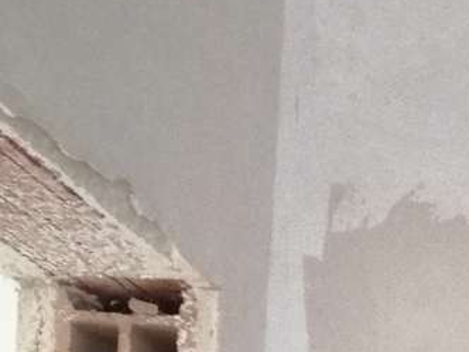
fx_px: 1653
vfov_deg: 11.1
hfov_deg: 13.8
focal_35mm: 122
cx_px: 924
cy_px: 686
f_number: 1.8
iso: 500
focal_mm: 3.95
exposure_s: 1/20
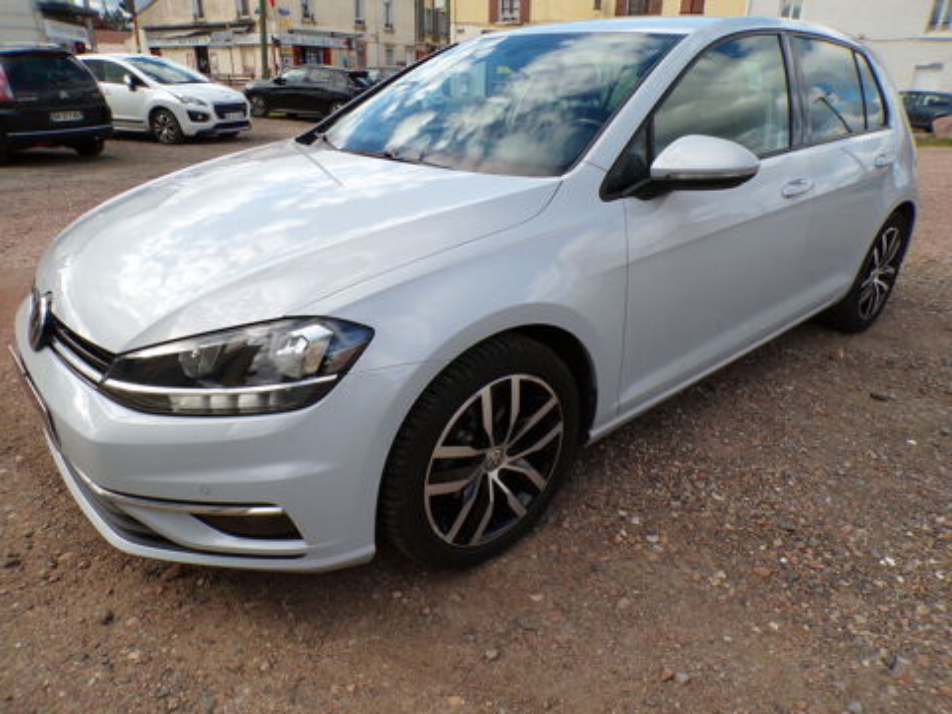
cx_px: 476
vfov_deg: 56.8
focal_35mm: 24
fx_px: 660
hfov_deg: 71.6
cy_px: 357
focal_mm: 4.3
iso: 100
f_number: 5.8
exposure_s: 1/160
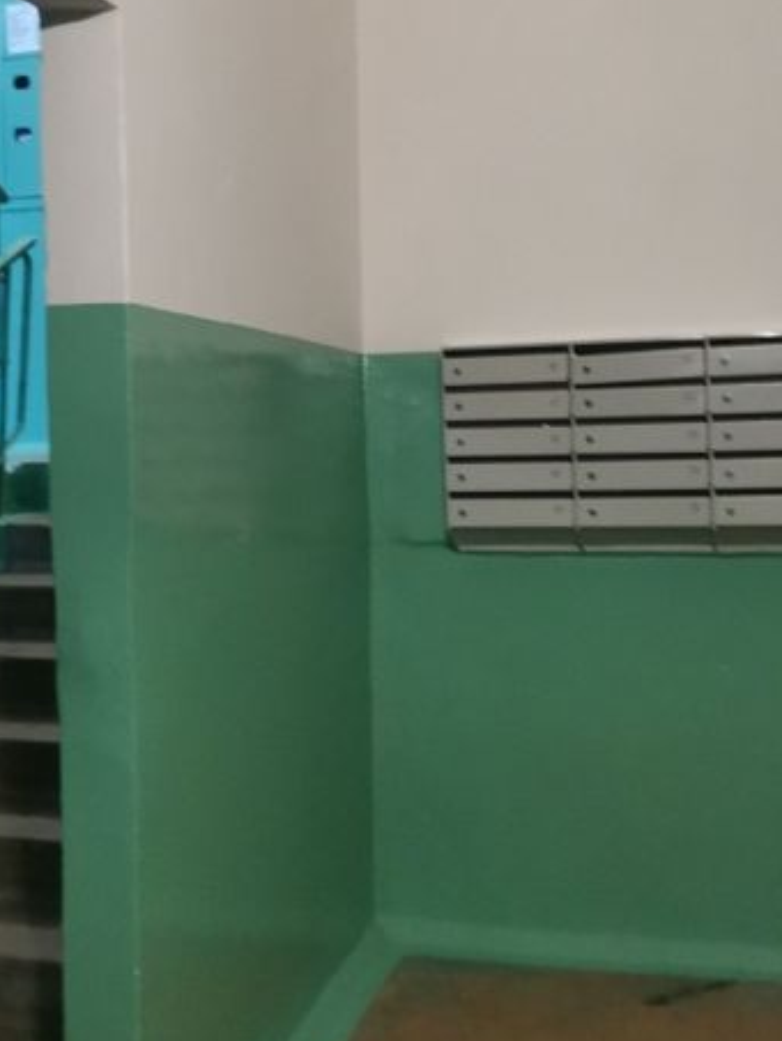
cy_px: 392
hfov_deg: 29.6
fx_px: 1475
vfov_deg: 38.7
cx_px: 310
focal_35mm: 49
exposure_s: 1/25
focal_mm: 4.66
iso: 640
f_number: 1.4
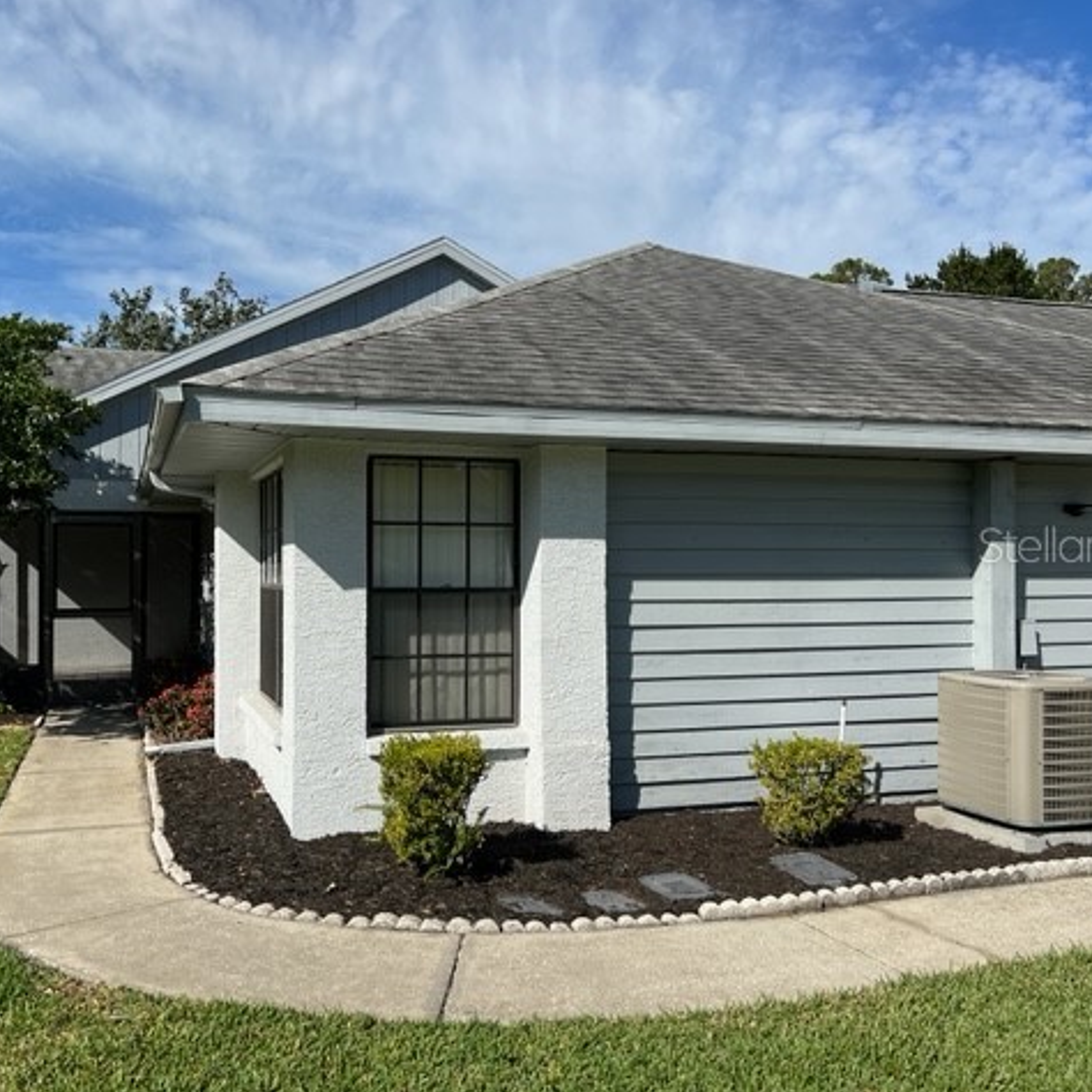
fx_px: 1106
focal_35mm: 31
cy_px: 544
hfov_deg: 52.3
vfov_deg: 52.5
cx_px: 458
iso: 50
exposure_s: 1/6211
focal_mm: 5.7
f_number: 1.5
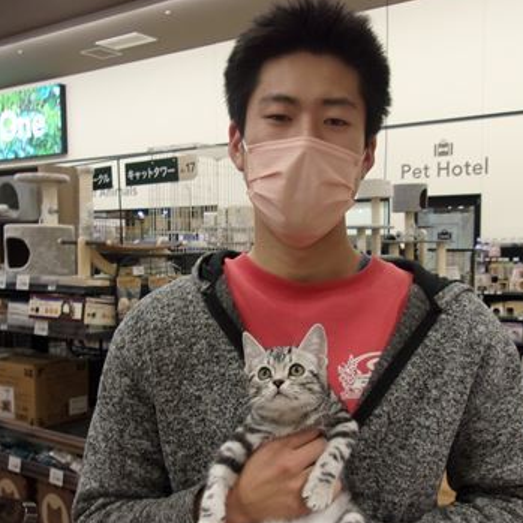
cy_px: 324
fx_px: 701
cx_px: 294
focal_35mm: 41
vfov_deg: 40.7
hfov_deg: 40.9
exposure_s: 1/34
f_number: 3
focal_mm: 4.9
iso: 111
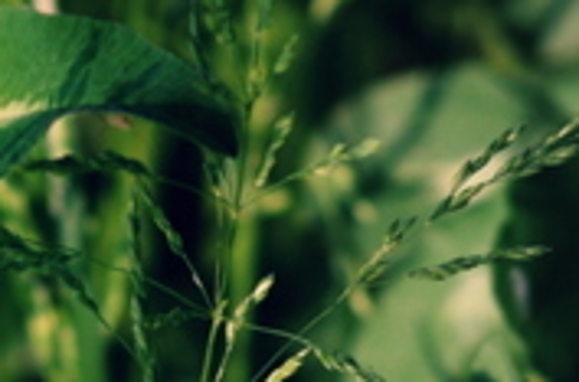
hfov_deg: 3.4
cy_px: 137
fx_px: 9736
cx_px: -307
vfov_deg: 2.3
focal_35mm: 607
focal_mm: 70
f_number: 4.5
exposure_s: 1/160
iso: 100
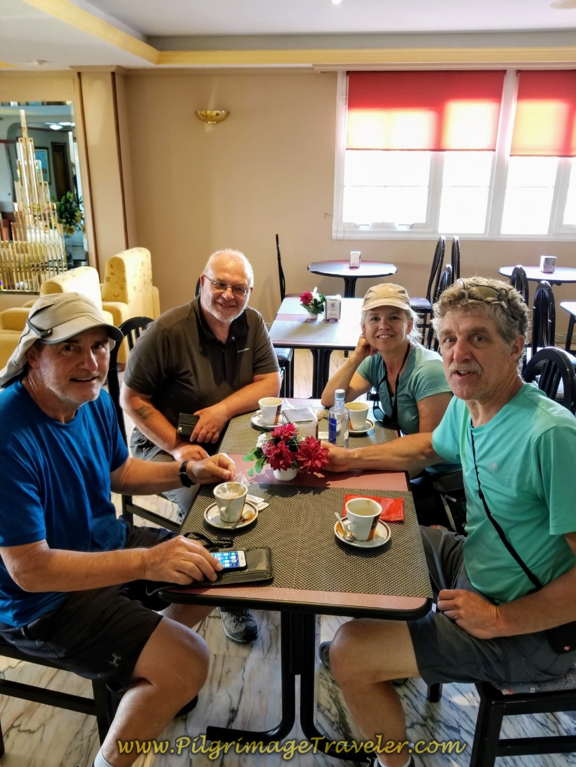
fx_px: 577
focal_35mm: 26
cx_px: 288
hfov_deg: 53.1
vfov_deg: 67.3
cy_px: 384
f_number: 1.7
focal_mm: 4.3
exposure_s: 1/21
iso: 200
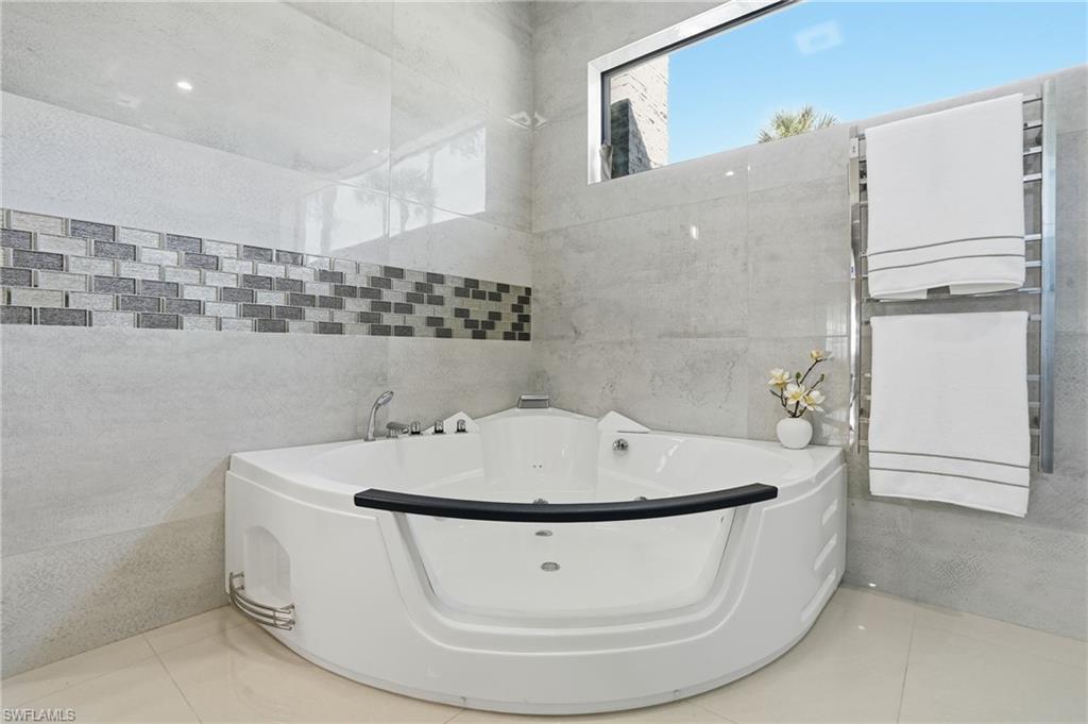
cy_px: 362
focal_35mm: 16
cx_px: 544
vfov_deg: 73.7
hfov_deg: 96.8
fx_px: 483
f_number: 9
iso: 200
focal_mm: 16
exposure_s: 1/80
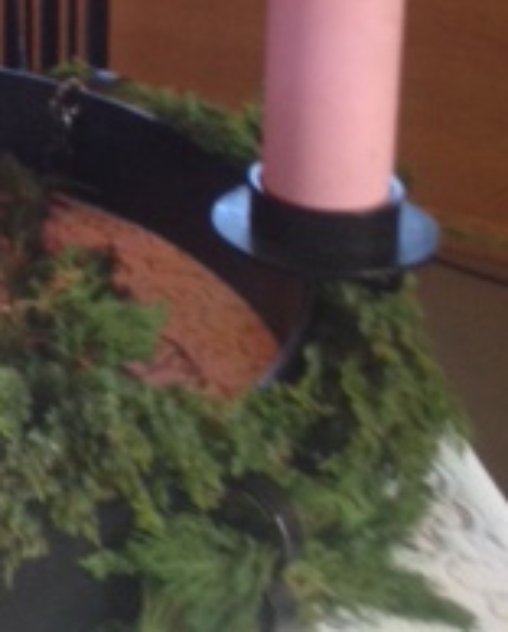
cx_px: -234
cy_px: -3
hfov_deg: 13.8
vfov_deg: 17.6
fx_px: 1986
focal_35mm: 106
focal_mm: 4.12
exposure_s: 1/20
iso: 100
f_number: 2.4
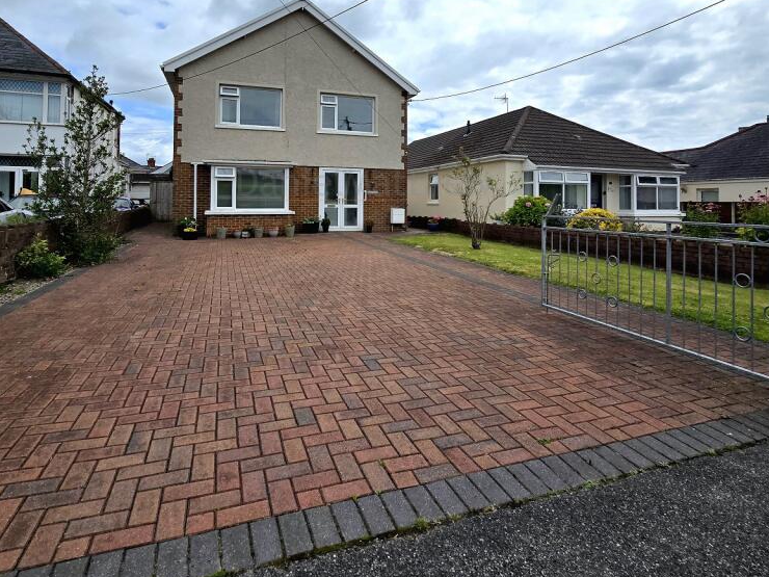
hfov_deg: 87.7
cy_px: 190
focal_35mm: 18
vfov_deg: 69.5
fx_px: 400
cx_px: 364
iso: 50
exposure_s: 1/5000
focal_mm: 2.2
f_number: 2.2
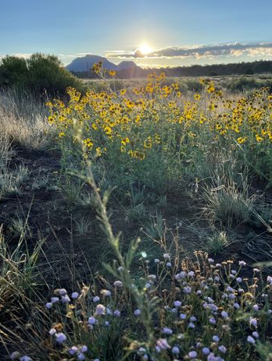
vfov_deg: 58.0
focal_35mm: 31
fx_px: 324
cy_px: 150
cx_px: 150
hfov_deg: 45.4
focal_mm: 5.1
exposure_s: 1/2336
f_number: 1.6
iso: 32
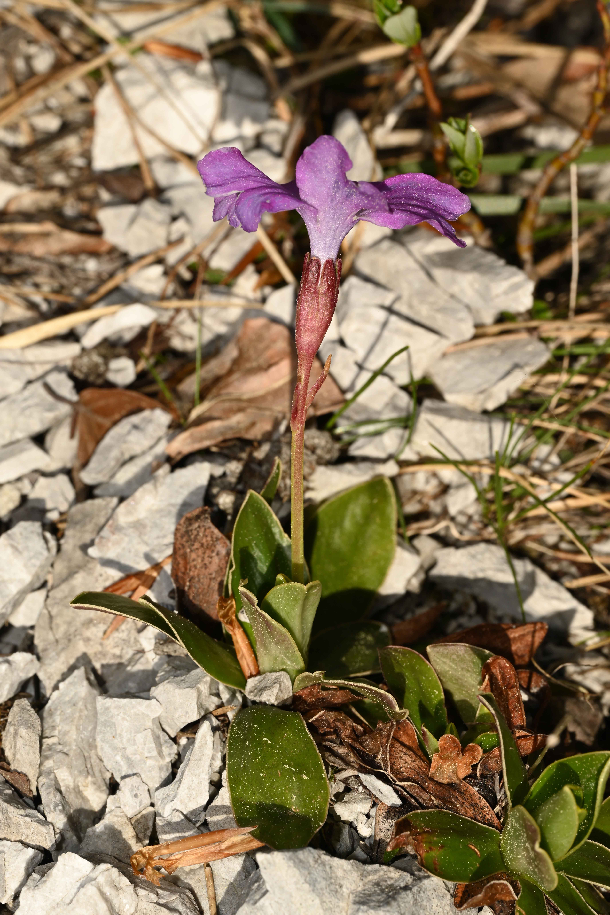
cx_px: 305
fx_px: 2669
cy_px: 458
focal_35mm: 105
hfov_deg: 13.0
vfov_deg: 19.5
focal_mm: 105
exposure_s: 1/200
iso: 100
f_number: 14
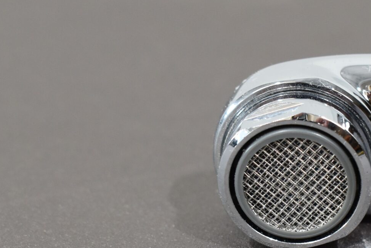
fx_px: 1261
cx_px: 308
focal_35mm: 122
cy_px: 194
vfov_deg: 11.2
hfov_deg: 16.6
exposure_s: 1/60
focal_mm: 31
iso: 560
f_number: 5.6
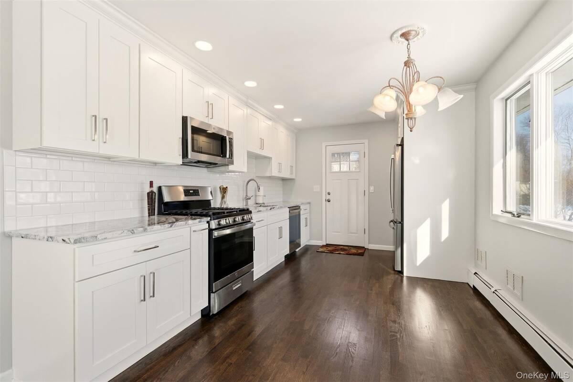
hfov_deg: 96.8
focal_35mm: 16
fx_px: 255
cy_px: 191
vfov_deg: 73.7
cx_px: 286
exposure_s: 1/100
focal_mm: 16
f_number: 9
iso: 250
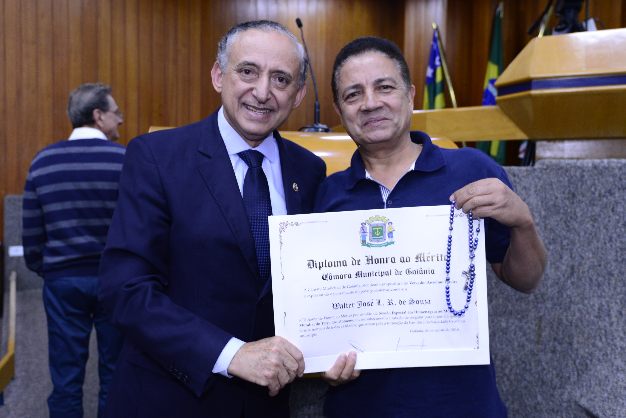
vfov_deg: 42.4
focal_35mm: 31
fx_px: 539
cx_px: 313
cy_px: 209
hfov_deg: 60.3
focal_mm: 31
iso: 2000
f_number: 5
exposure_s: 1/60
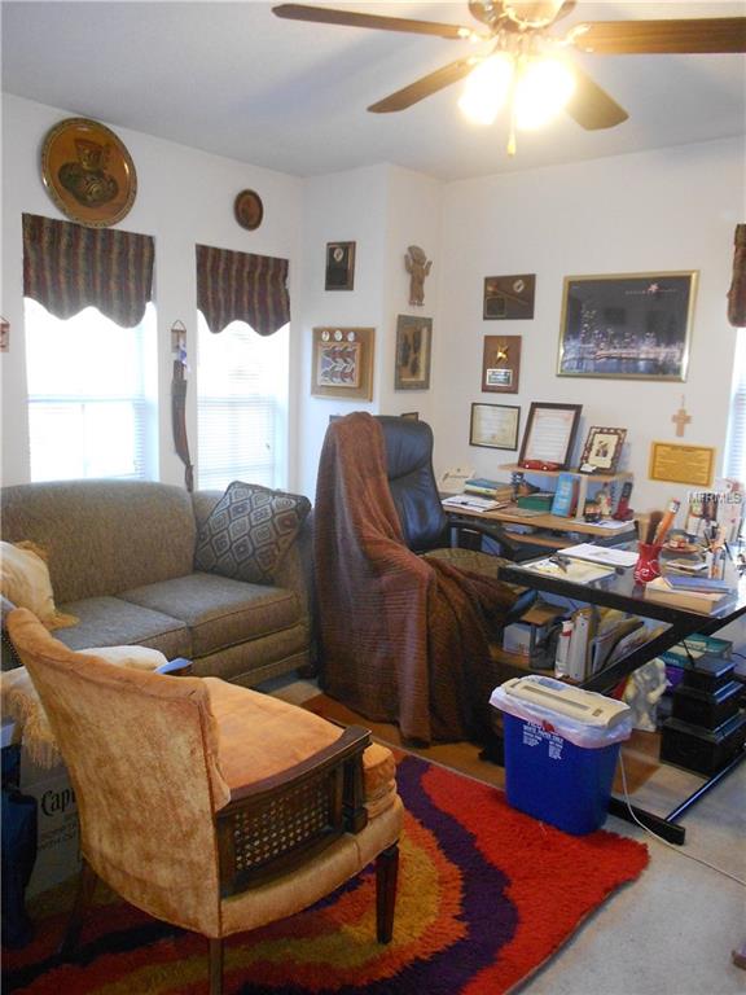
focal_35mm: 26
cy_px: 498
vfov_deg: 67.3
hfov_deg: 53.1
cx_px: 373
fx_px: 747
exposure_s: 1/30
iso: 400
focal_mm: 4.6
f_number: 3.2
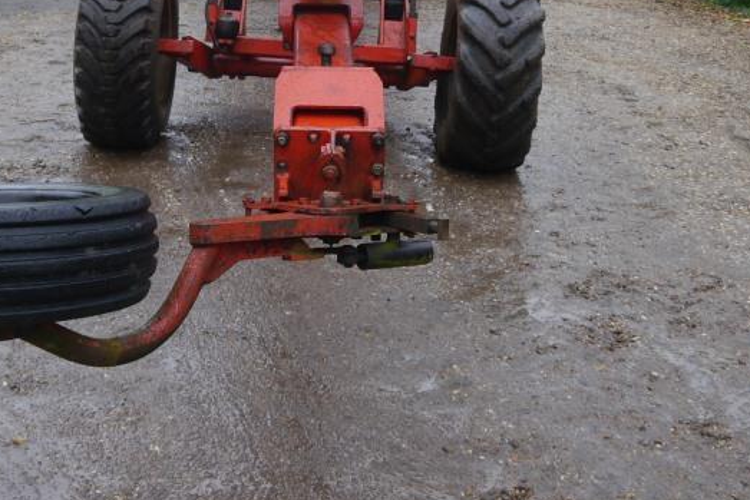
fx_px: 1188
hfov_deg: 35.0
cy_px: -20
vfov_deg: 22.7
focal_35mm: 57
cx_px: 311
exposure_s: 1/125
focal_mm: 14
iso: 160
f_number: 4
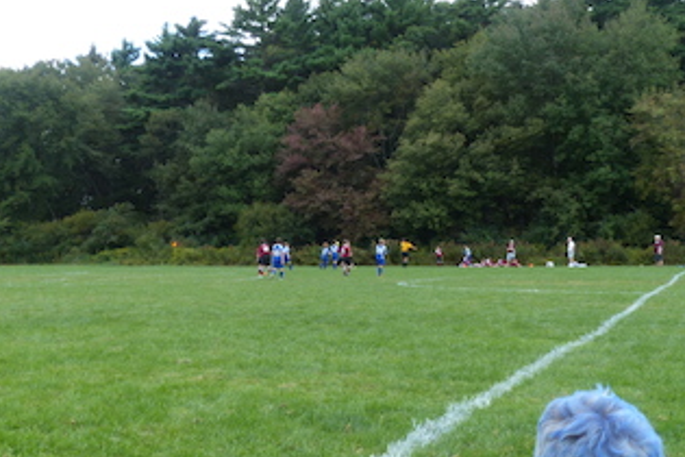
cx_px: 360
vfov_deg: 30.5
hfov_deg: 44.5
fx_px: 837
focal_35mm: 44
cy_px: 233
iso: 100
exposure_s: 1/60
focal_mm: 4.5
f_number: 7.1
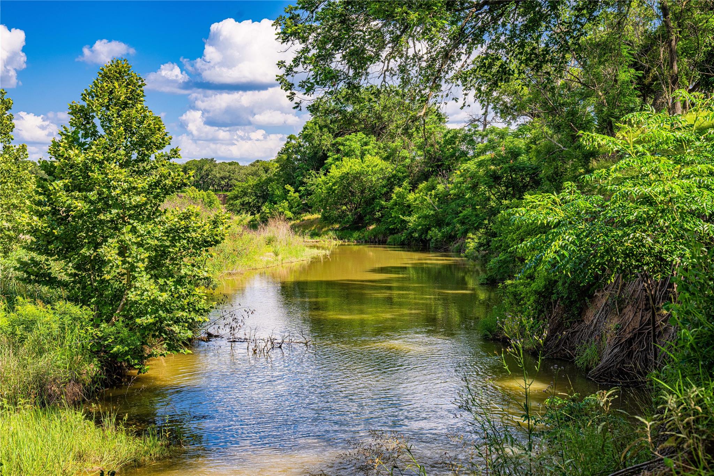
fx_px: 932
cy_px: 238
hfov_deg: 41.9
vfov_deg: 28.6
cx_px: 357
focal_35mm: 47
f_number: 9
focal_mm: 47
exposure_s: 1/160
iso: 100
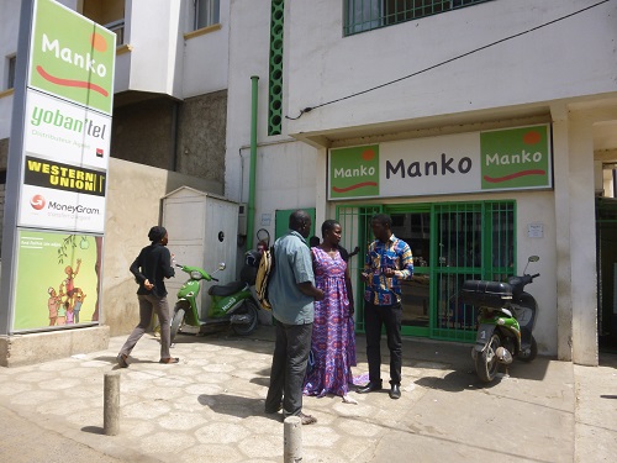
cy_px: 232
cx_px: 308
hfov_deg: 69.4
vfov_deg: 54.9
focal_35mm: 25
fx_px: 446
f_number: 3.1
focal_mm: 4.5
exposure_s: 1/800
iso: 100
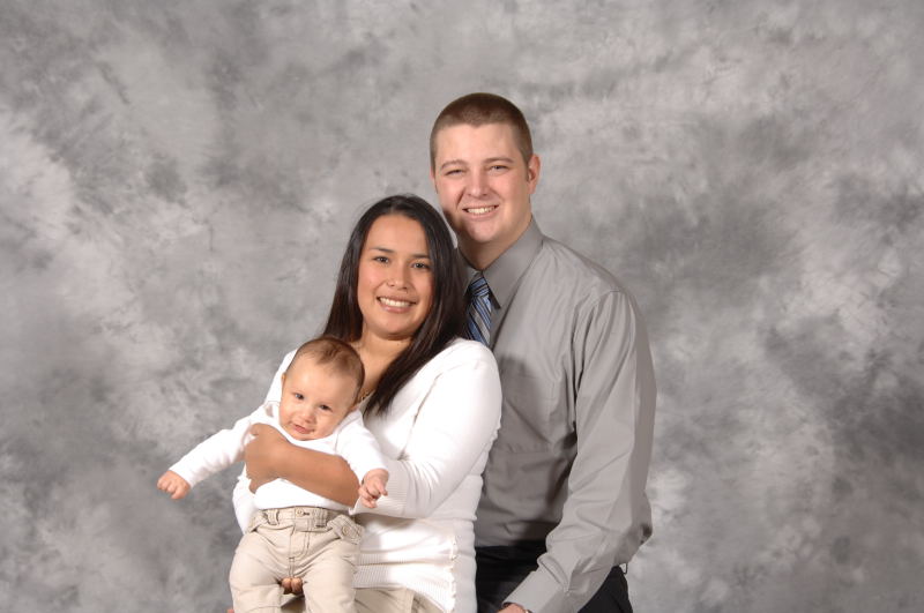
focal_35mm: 78
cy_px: 306
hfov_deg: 26.0
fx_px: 1999
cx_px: 462
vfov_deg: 17.4
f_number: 8
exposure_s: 1/30
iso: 160
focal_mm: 52
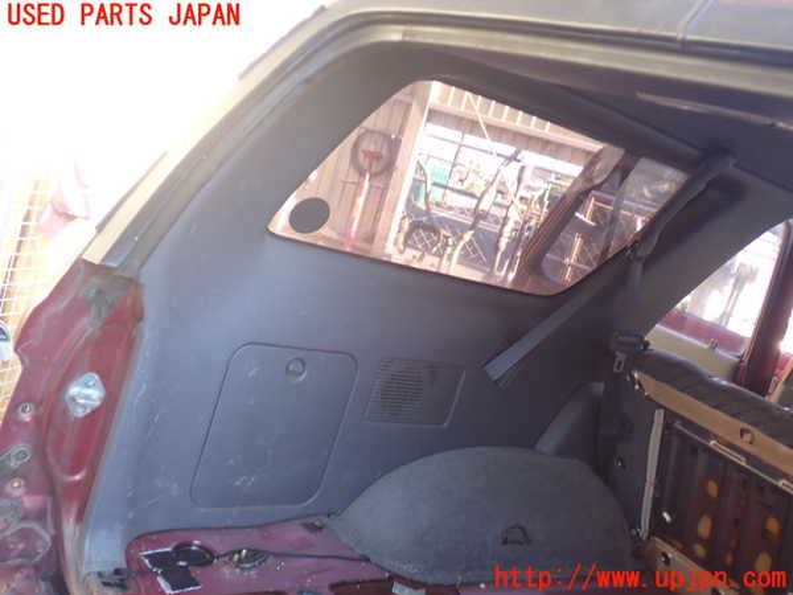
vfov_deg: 39.7
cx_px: 396
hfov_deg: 51.4
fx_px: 825
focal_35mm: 36
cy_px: 298
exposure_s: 1/60
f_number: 2.5
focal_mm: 6.37
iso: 200
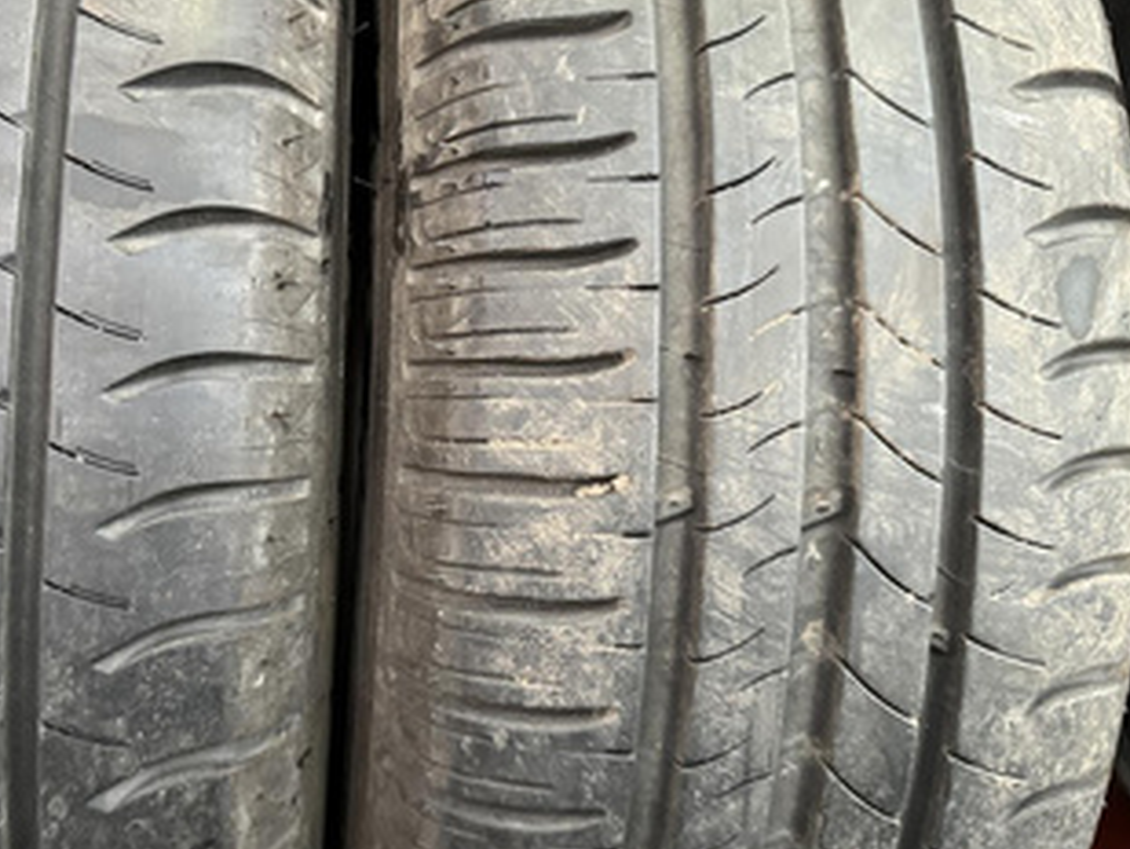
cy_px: 351
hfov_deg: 51.0
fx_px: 1143
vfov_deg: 40.6
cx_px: 322
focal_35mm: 35
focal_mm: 6.86
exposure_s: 1/50
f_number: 1.78
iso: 640
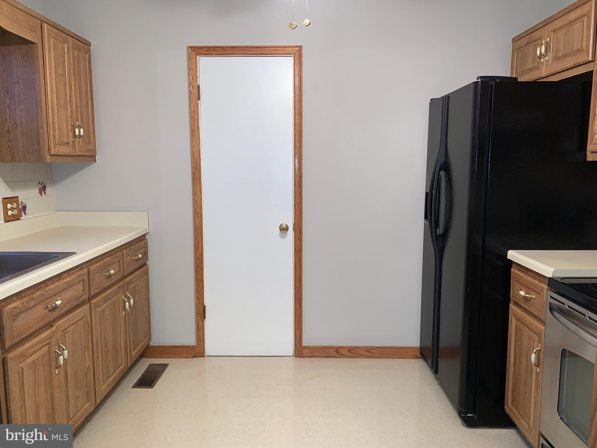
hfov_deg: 67.3
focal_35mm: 26
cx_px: 298
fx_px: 448
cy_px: 224
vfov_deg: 53.1
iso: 64
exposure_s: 1/13
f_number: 1.8
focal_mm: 4.25
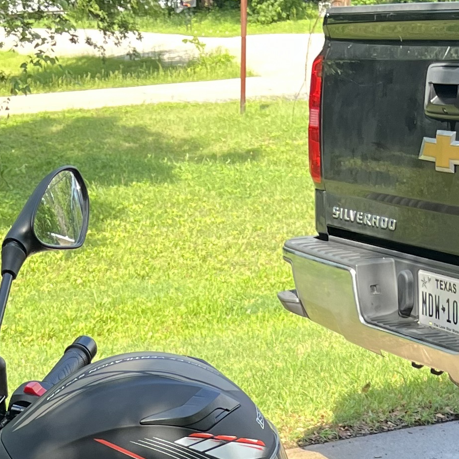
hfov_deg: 17.4
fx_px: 1500
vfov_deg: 14.9
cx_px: 227
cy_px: 851
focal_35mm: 100
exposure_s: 1/300
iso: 50
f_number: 1.6
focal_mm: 5.1
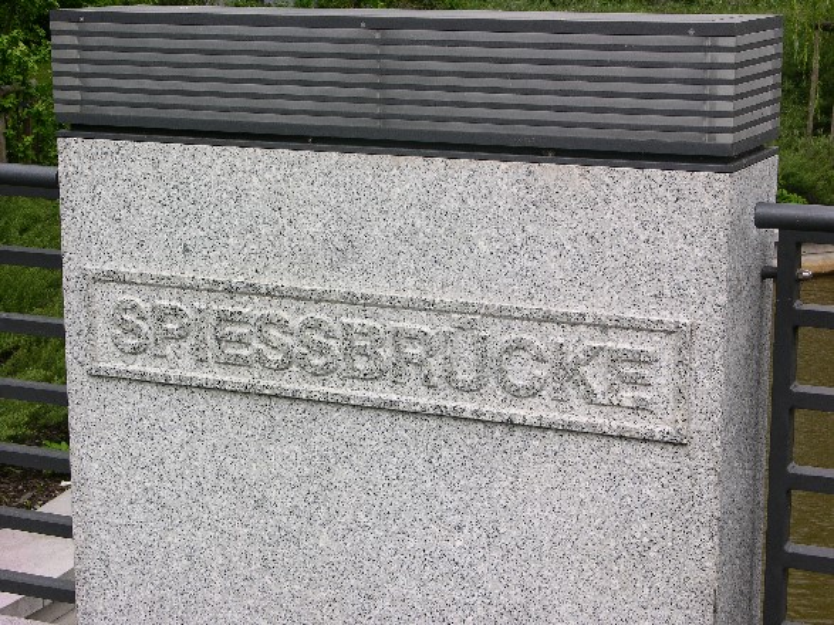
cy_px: 312
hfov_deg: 25.0
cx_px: 417
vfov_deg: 18.9
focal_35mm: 78
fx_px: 1879
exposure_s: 1/95.9
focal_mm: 19.9
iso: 50
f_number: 6.1
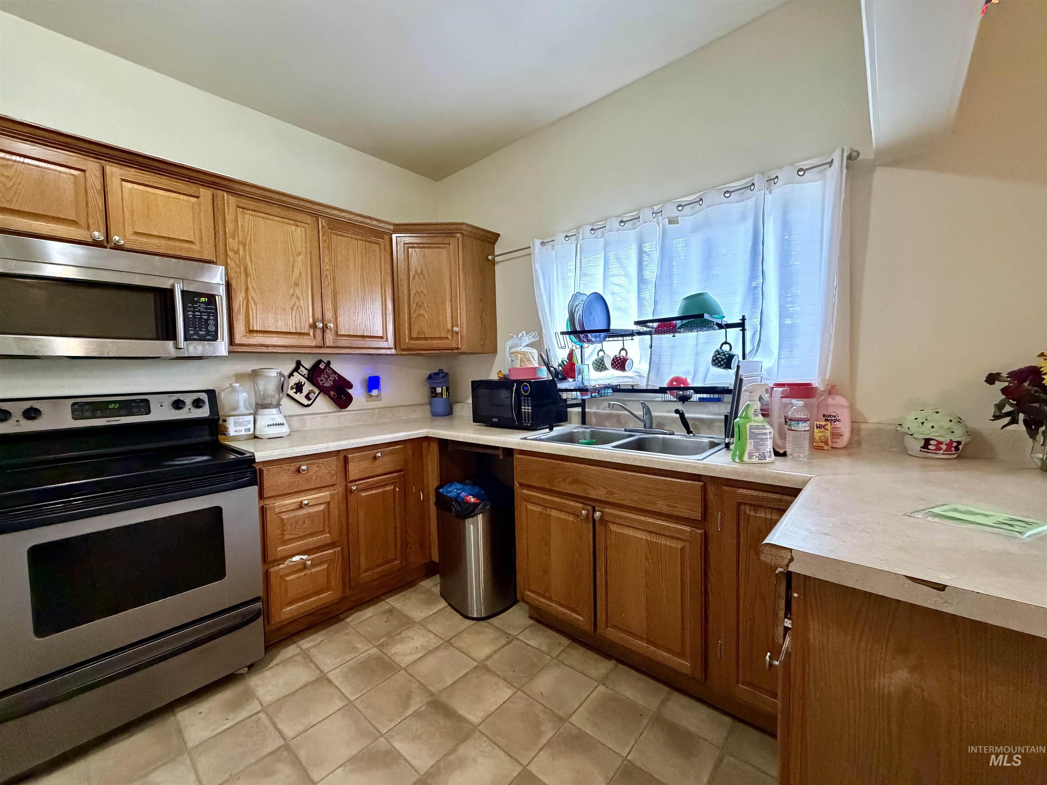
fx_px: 423
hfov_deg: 102.1
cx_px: 524
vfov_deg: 85.7
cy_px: 392
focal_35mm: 14
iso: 640
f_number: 2.2
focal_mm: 2.22
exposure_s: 1/60
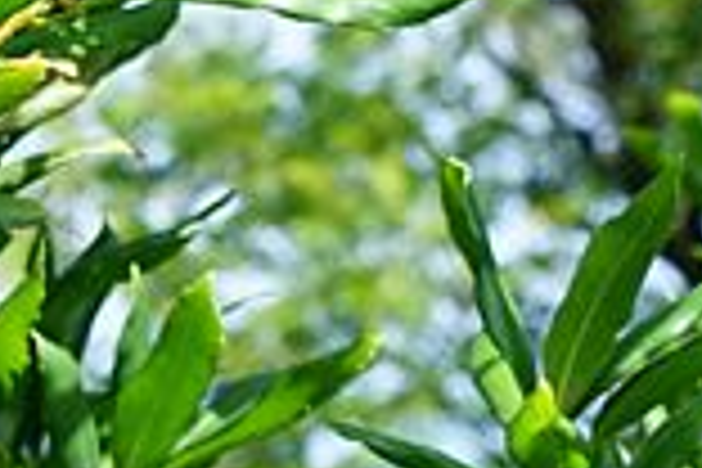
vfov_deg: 5.7
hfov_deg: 8.2
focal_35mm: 221
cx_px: -1282
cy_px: 1573
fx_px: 4309
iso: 100
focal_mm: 28
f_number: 8
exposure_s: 1/80
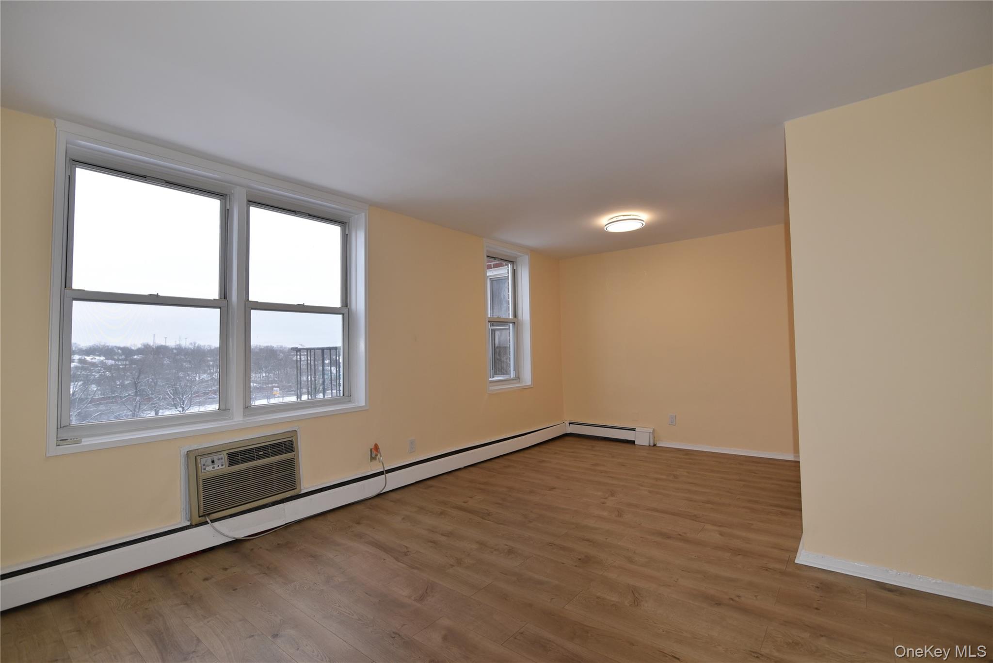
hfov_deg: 96.7
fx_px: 441
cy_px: 332
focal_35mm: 16
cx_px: 496
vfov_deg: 73.8
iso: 400
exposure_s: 1/200
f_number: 4
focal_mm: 16
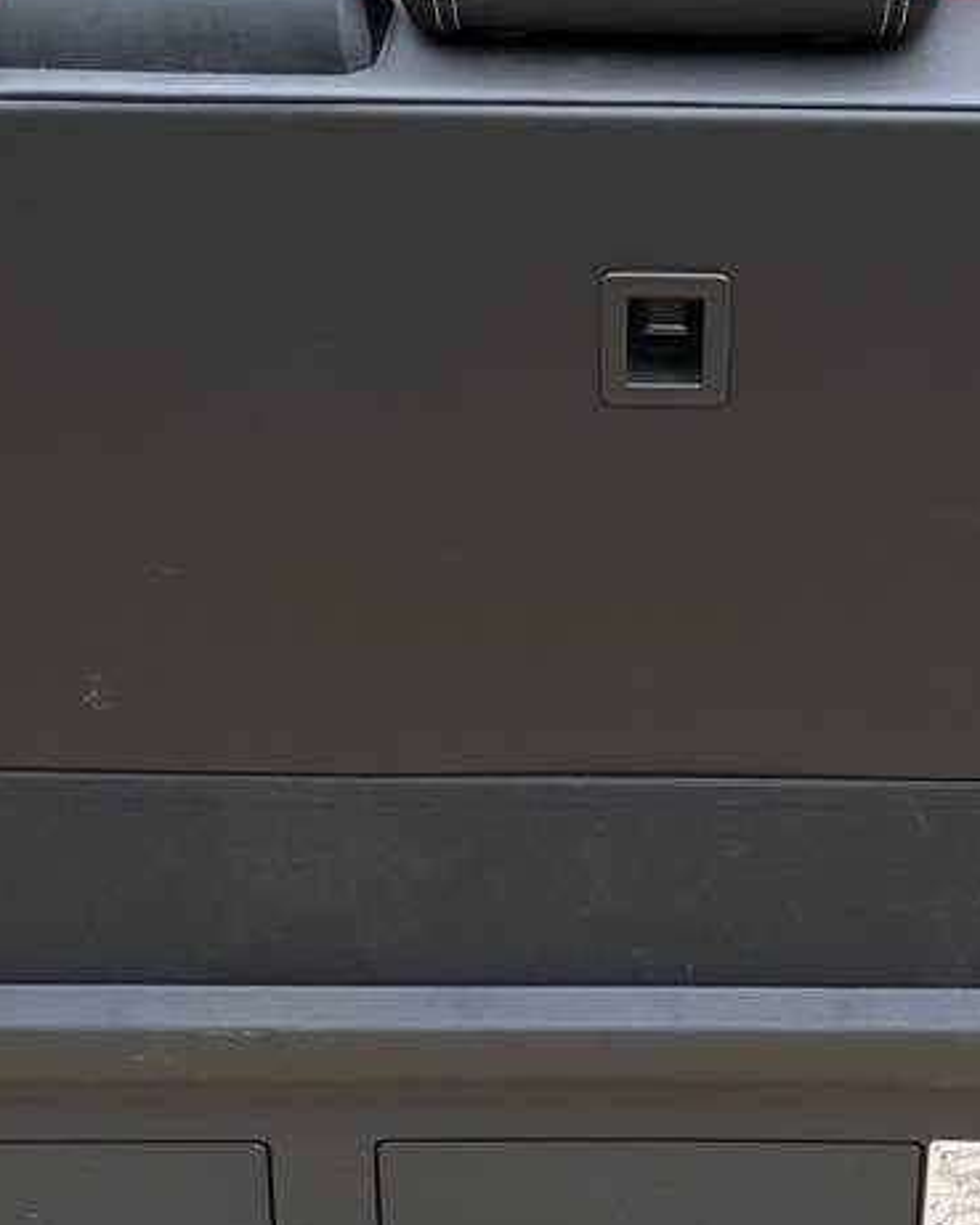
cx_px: 675
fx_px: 3189
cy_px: 518
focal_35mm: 88
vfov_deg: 21.7
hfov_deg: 17.4
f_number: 1.6
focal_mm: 5.1
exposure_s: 1/145
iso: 32
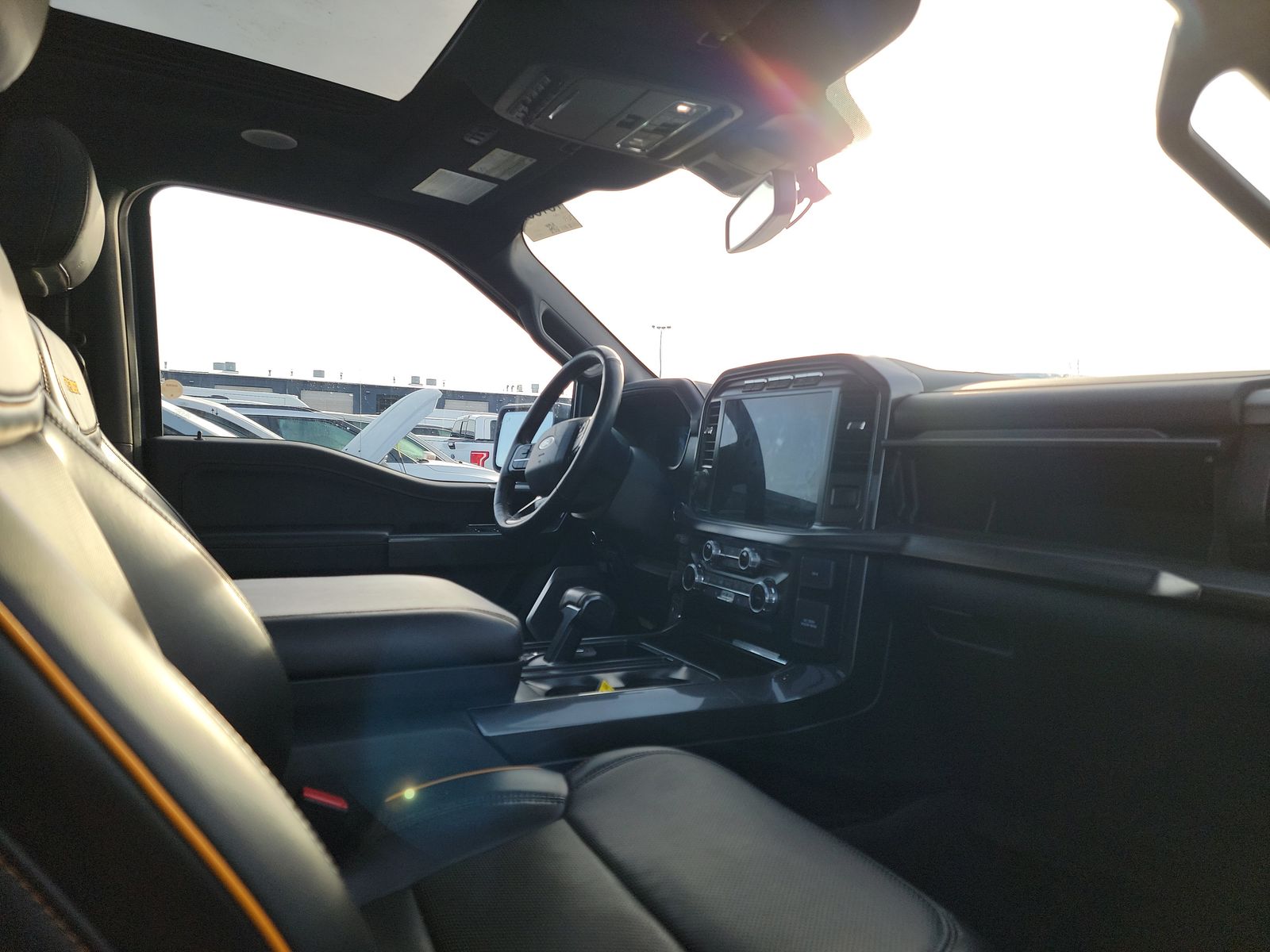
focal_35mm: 24
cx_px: 635
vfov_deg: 56.8
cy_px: 476
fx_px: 881
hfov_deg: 71.6
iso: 50
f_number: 1.8
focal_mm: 6.7
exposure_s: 1/241
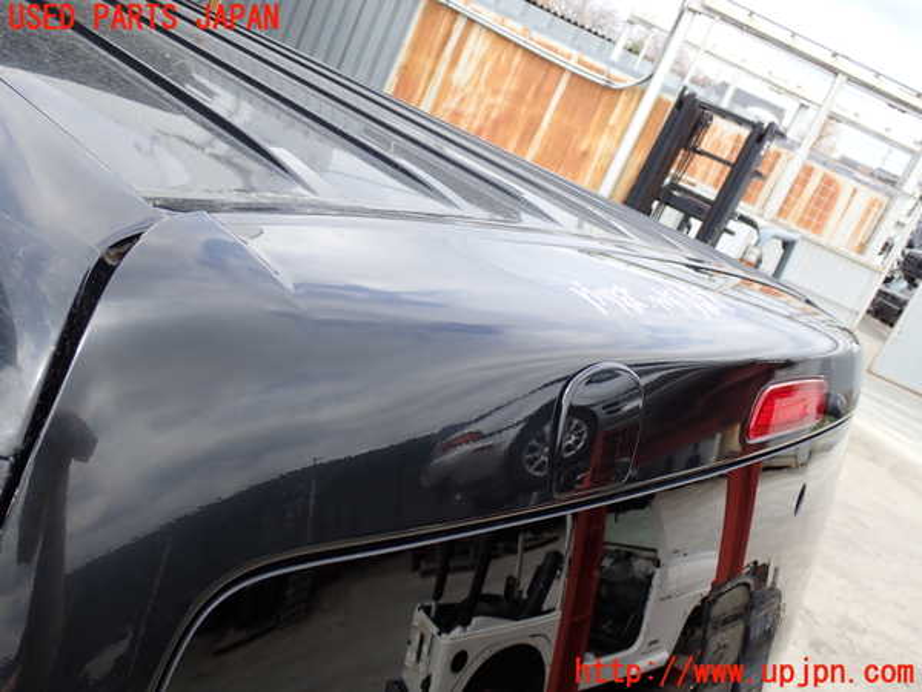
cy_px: 346
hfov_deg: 49.0
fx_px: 1012
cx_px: 461
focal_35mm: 38
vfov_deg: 37.7
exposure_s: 1/320
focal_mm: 6.83
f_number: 3.5
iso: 100
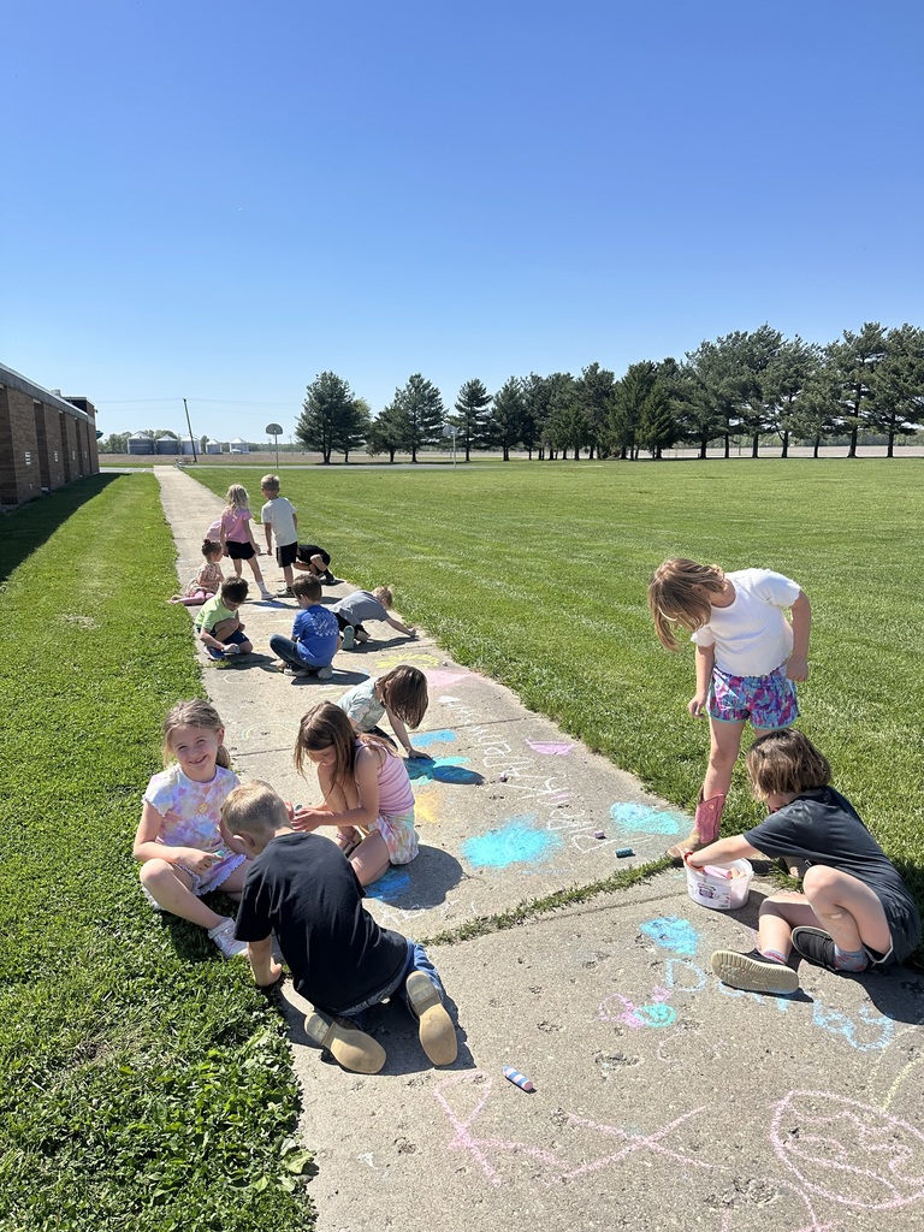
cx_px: 462
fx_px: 854
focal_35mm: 24
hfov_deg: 56.8
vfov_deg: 71.6
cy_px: 616
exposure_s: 1/5525
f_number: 1.78
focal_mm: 6.86
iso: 80
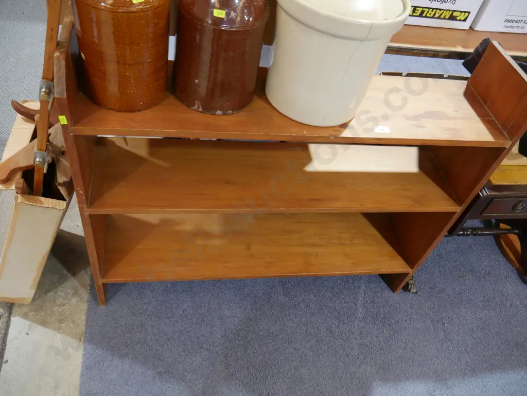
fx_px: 426
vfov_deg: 49.8
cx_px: 264
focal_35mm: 28
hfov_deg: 63.4
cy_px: 198
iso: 640
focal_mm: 14
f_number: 3.5
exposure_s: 1/60
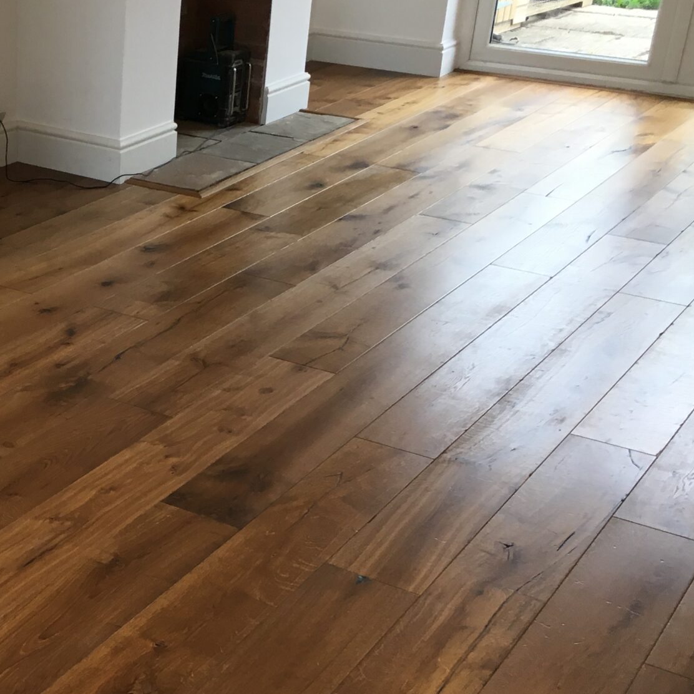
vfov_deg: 28.8
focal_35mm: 59
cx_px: 40
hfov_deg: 27.8
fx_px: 1338
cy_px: 477
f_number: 2.2
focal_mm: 4.15
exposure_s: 1/33
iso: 25
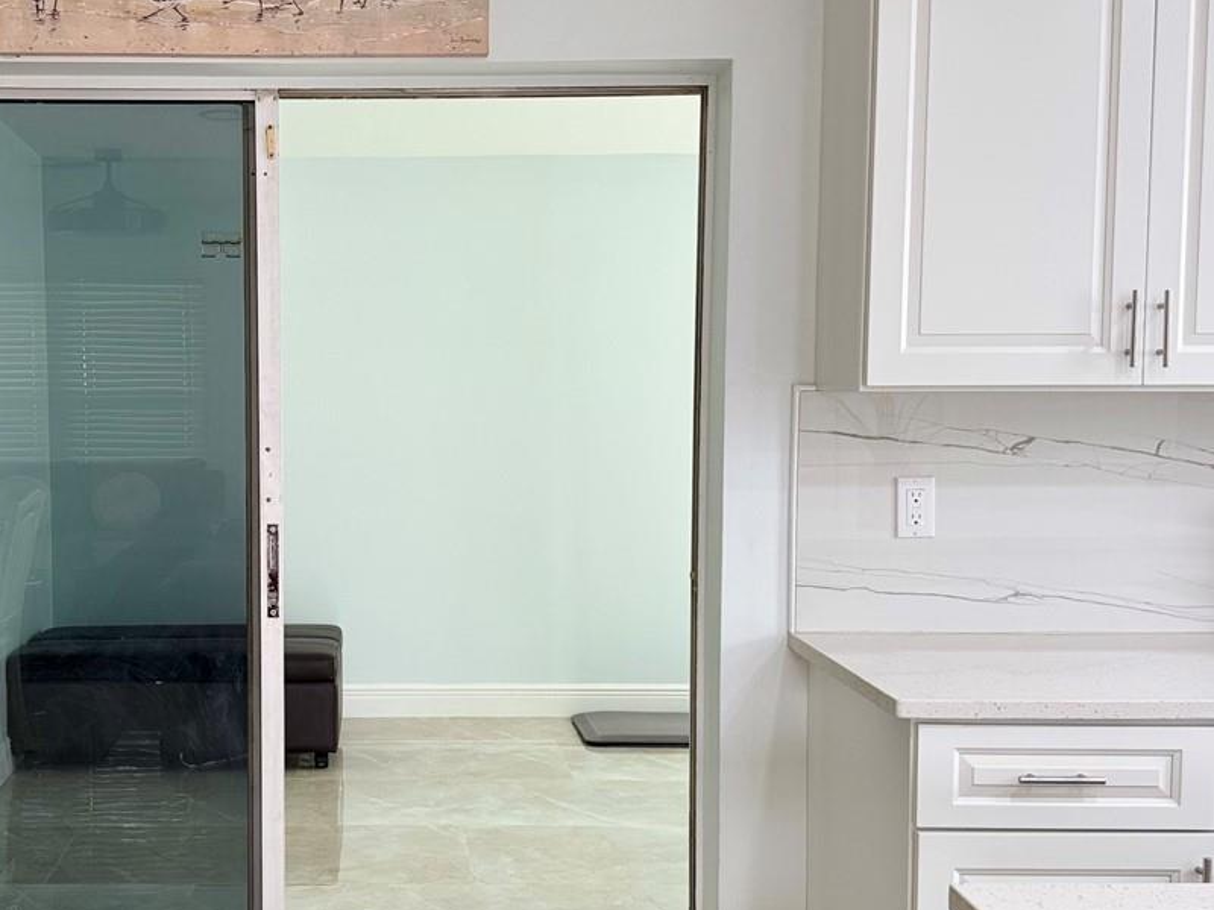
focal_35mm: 48
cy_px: 494
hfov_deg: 38.9
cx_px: 352
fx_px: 1683
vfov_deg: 30.3
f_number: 1.78
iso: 160
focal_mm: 6.76
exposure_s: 1/120
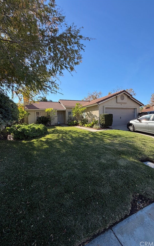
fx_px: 101
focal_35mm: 15
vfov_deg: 101.5
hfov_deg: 74.7
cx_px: 82
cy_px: 123
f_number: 2.2
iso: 40
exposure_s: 1/651
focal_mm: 2.22
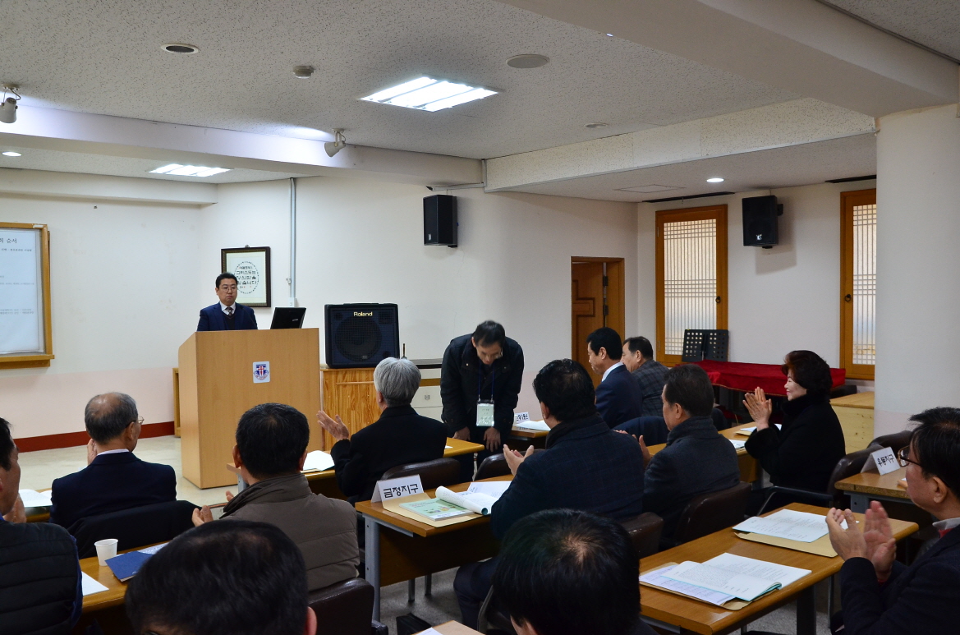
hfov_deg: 57.3
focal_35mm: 33
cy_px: 318
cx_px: 480
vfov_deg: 39.8
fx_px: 878
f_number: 4.5
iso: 800
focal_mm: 22
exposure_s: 1/80
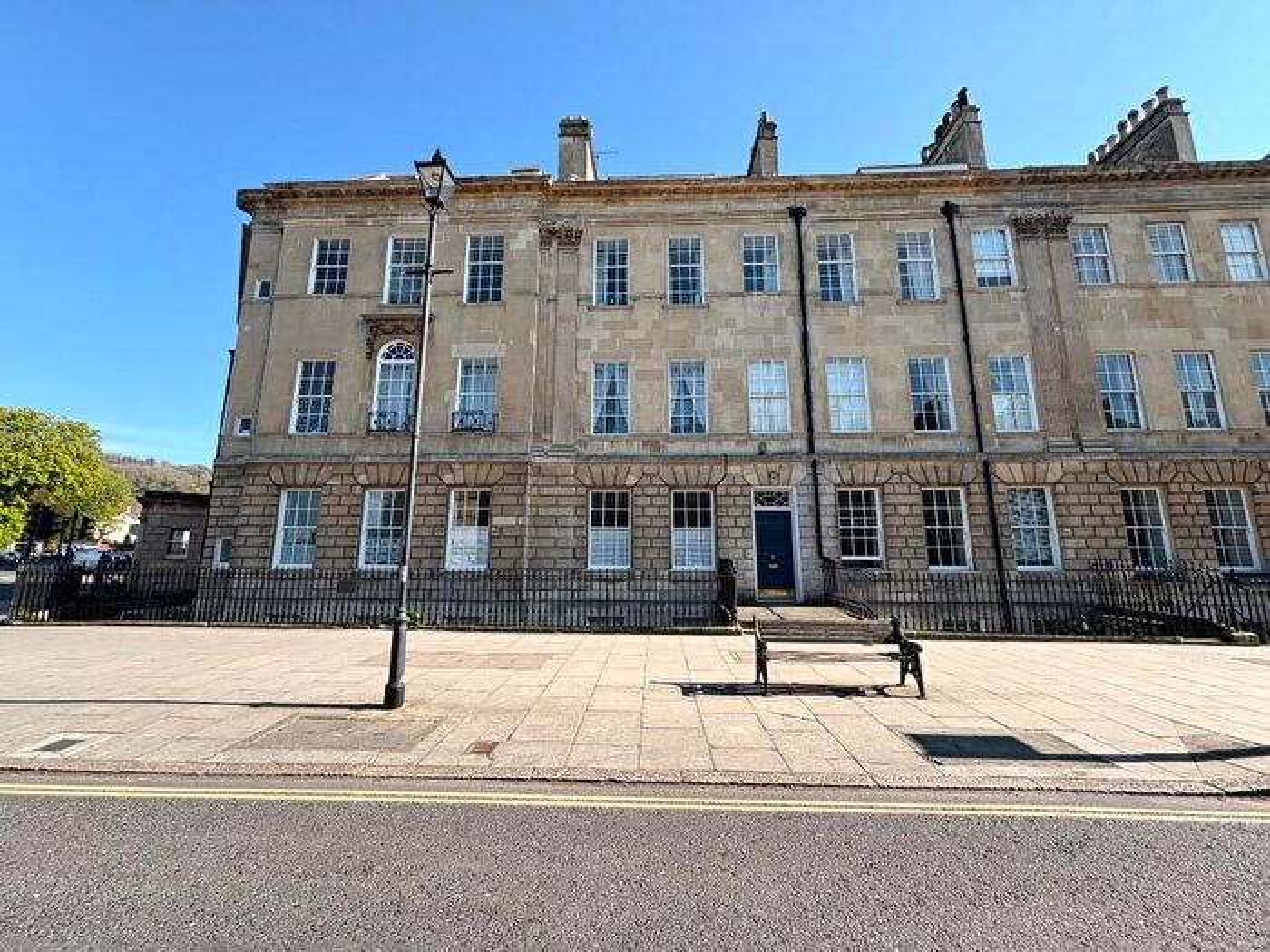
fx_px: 514
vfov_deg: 85.7
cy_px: 476
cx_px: 635
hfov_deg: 102.1
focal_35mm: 14
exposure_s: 1/600
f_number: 2.2
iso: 40
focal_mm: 2.22
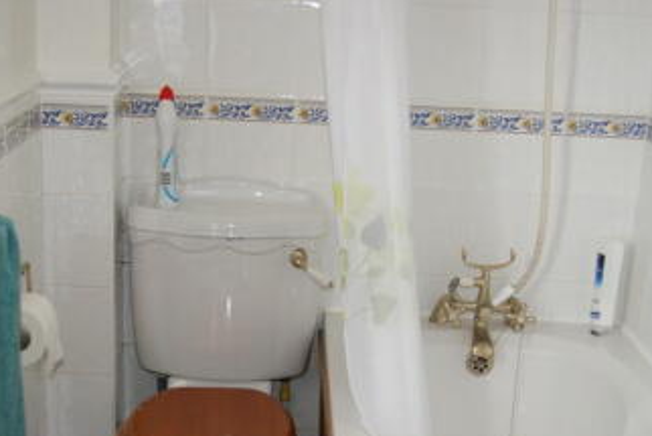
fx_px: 1123
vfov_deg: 21.8
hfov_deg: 32.2
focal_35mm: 62
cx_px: 247
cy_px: 301
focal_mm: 28
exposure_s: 1/60
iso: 400
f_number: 4.5
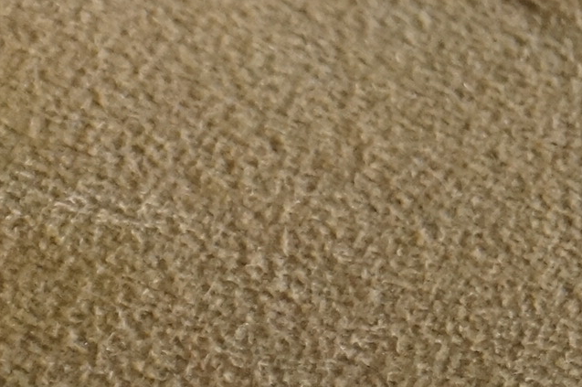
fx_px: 5117
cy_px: 237
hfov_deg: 6.5
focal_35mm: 317
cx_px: -154
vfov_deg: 4.3
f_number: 5.6
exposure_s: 1/160
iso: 3200
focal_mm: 55
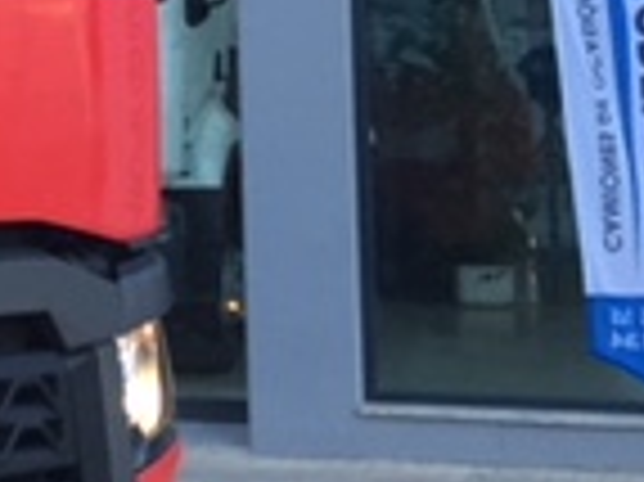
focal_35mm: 130
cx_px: -473
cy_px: -23
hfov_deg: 13.7
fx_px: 2417
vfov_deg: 11.3
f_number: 2.2
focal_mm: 4.15
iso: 125
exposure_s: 1/33
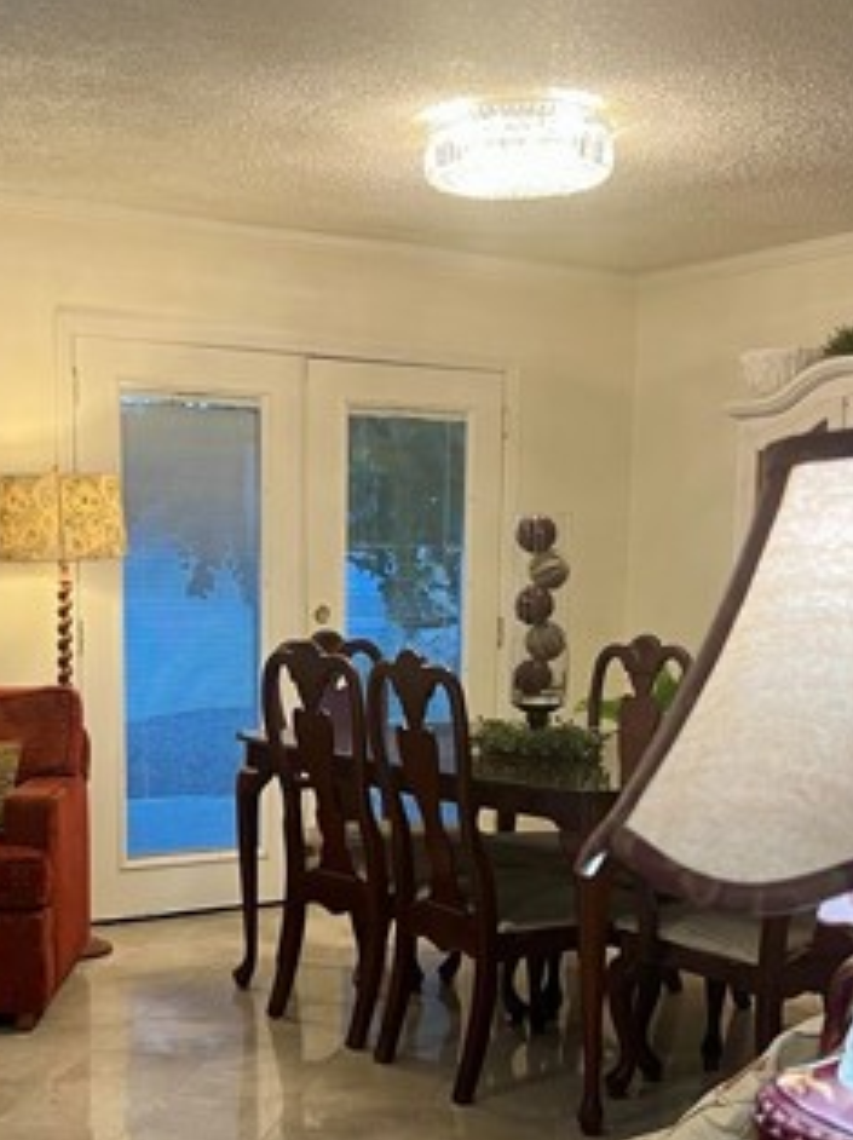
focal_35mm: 53
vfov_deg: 35.7
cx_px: 352
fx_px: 1744
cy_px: 802
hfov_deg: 27.4
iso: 80
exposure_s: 1/60
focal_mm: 5.7
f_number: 1.5
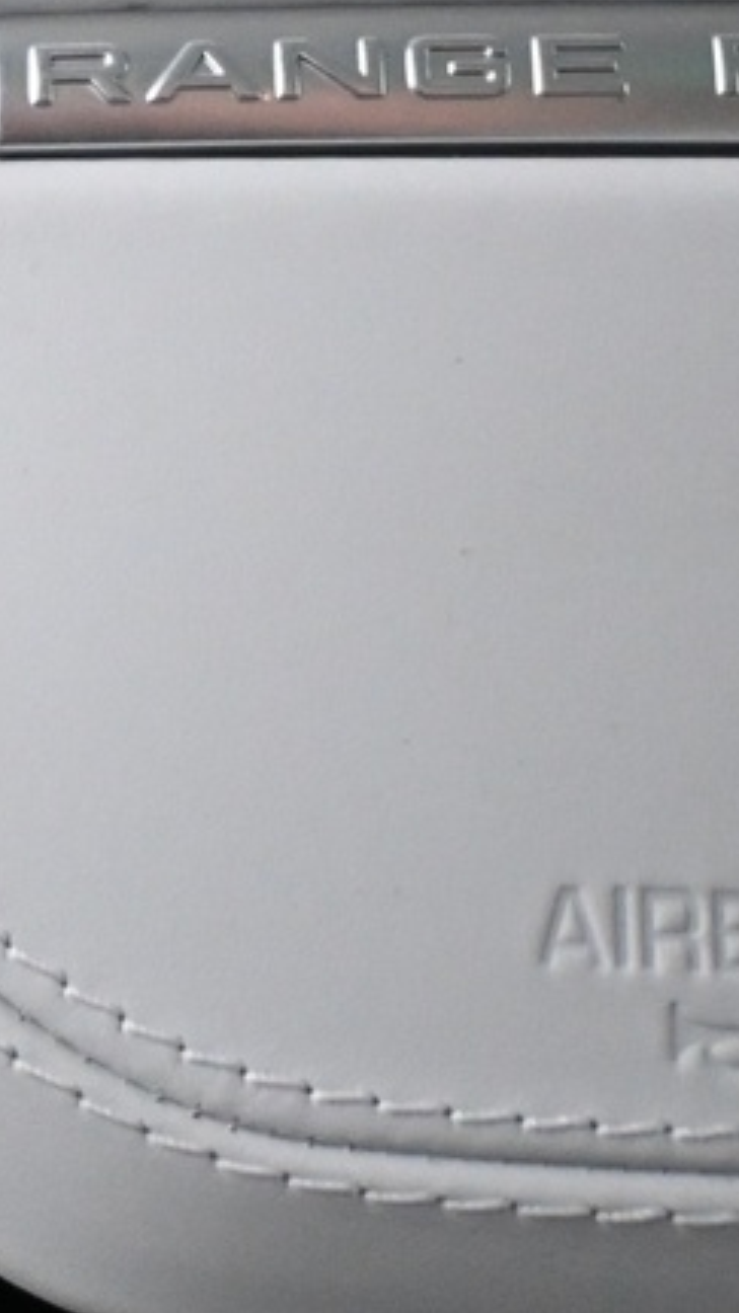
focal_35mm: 112
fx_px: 3900
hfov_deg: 9.6
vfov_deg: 18.9
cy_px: 188
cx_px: -1010
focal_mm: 19
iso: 3200
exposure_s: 1/30
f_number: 3.8
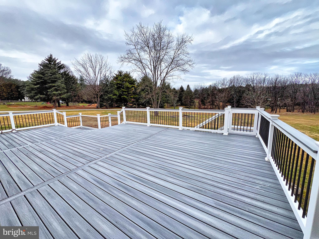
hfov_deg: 106.2
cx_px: 160
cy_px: 120
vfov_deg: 89.9
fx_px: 120
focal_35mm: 13
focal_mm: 1.6
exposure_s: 1/382
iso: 32
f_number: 1.8
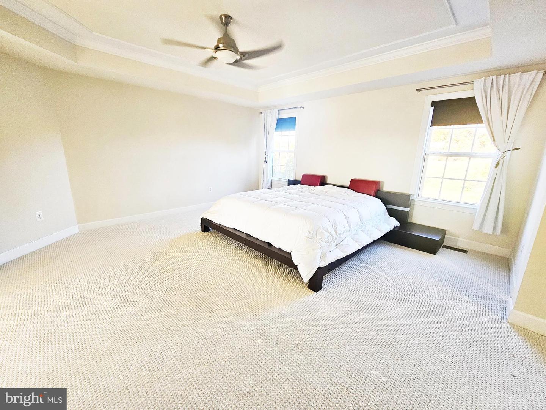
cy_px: 205
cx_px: 273
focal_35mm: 13
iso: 80
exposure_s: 1/60
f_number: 2.2
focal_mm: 2.2
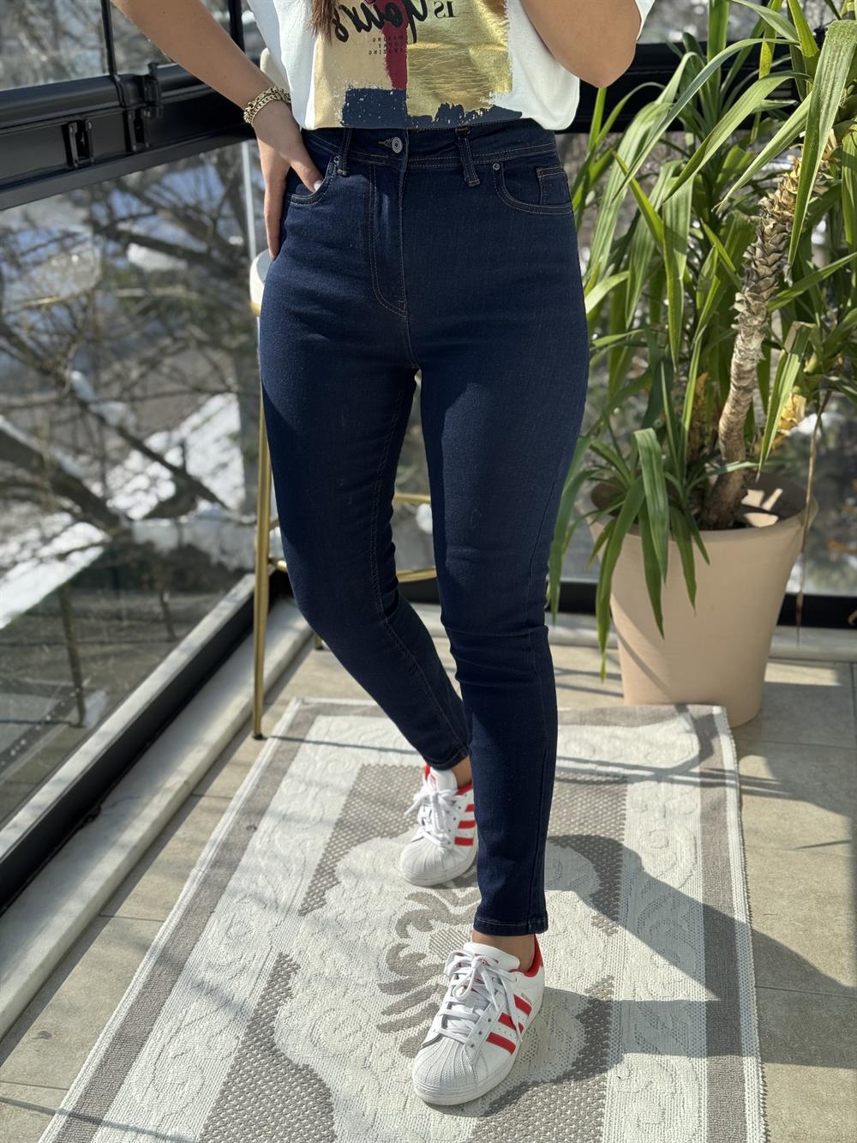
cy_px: 572
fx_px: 1584
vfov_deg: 39.7
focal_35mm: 48
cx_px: 428
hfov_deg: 30.3
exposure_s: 1/1312
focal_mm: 6.76
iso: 64
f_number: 1.78
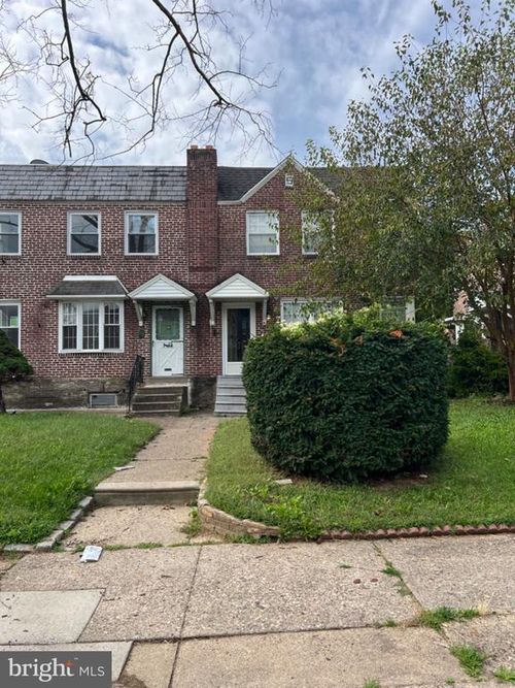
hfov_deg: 53.0
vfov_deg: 67.3
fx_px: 516
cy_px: 344
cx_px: 258
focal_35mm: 26
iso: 50
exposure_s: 1/1838
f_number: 1.5
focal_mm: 5.7
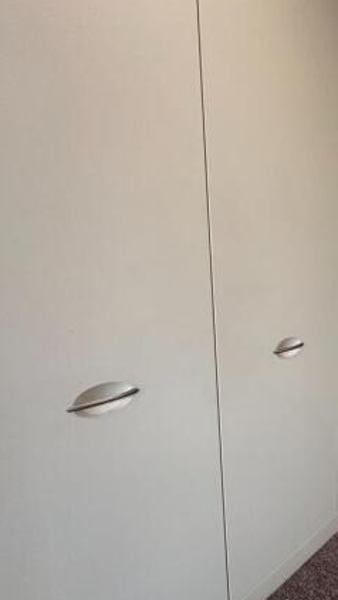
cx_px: 320
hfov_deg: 46.8
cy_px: 304
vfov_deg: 83.8
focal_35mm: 21
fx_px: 335
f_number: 2.2
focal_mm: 2.22
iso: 250
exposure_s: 1/100
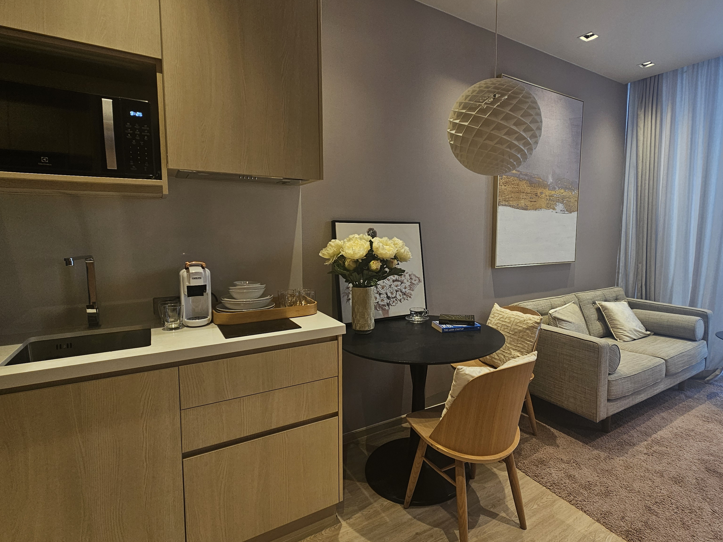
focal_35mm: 17
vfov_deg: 74.7
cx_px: 411
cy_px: 264
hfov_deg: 90.5
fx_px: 355
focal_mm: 2.2
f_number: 2.2
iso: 64
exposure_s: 1/100
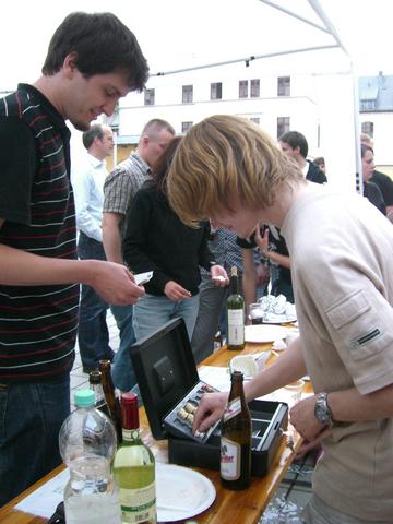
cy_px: 262
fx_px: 575
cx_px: 196
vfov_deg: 49.0
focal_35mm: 38
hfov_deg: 37.7
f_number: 2.7
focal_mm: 6.2
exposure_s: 1/80
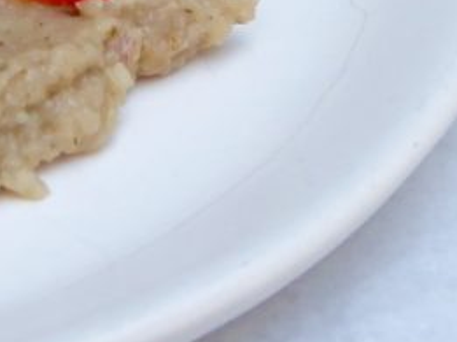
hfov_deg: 8.7
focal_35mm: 224
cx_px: -98
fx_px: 2953
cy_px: -89
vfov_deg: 6.6
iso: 160
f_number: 4.2
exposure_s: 1/200
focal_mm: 10.3
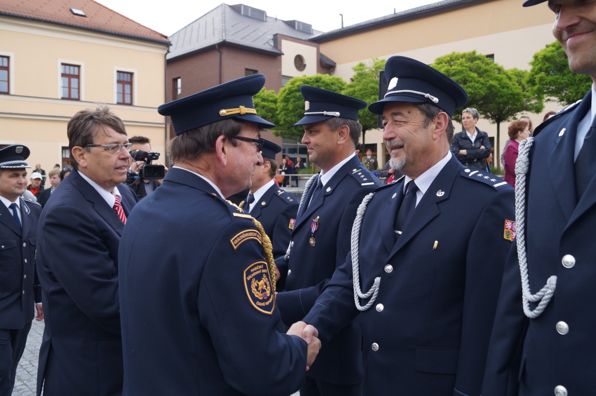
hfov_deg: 62.0
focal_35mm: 30
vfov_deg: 43.5
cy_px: 198
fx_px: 496
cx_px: 298
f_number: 5.6
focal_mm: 20
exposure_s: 1/125
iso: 100
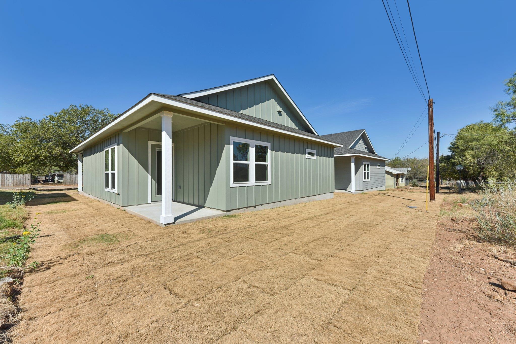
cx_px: 258
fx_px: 201
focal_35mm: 14
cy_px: 172
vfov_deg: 81.2
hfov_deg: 104.2
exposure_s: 1/400
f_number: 8
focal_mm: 14
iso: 100
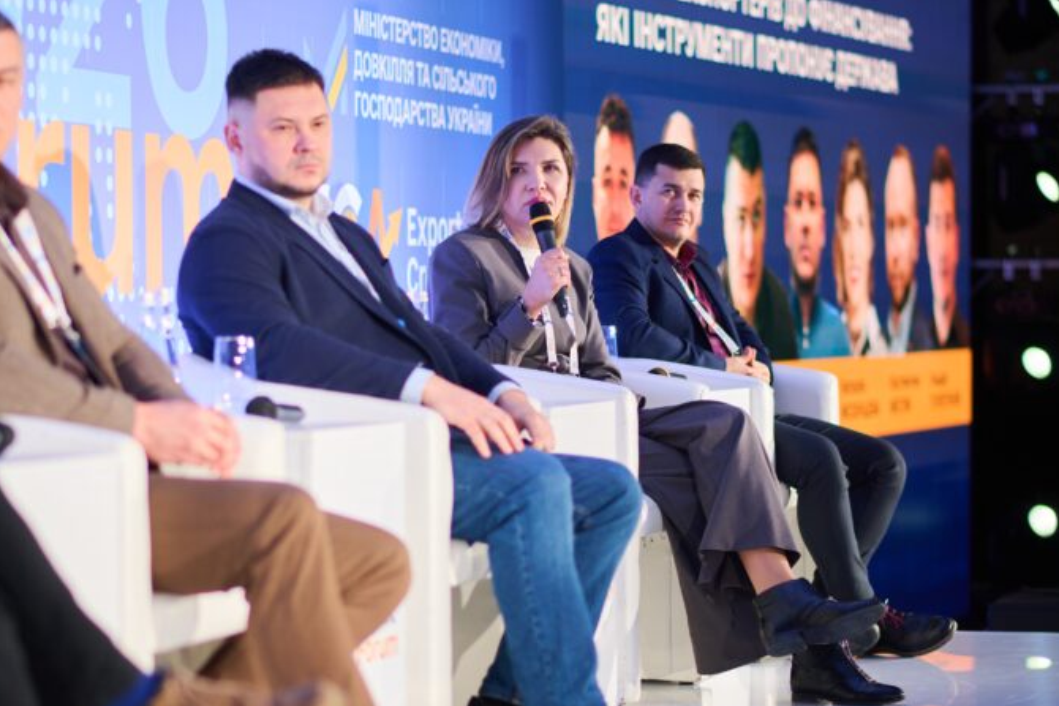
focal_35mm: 130
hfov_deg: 15.8
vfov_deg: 10.6
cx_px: 474
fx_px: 3825
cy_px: 411
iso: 320
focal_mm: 85
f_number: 2
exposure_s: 1/200
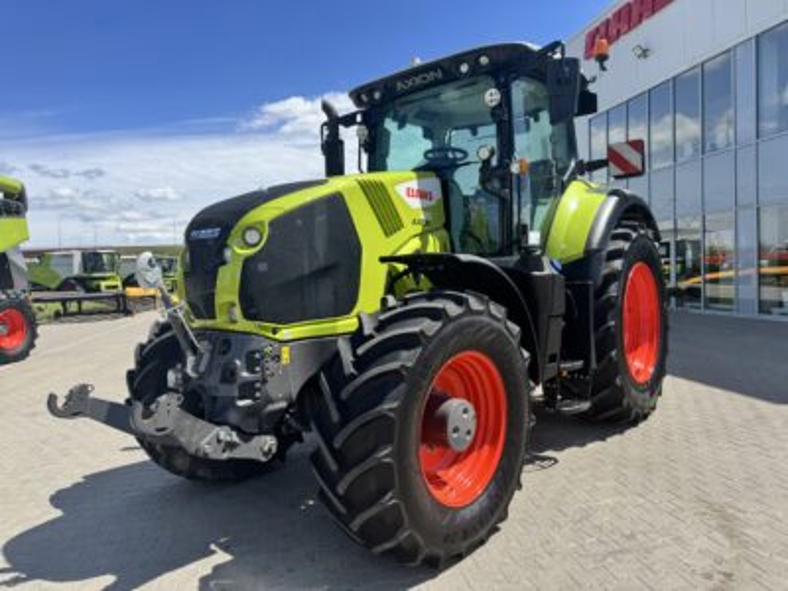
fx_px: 546
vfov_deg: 56.8
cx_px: 394
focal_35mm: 24
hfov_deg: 71.6
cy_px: 296
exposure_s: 1/3597
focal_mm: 6.76
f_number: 1.78
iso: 80
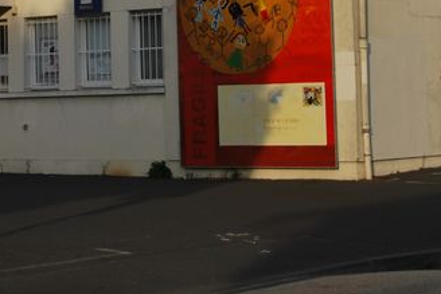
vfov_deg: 10.6
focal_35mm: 128
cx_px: 121
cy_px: -26
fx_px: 1571
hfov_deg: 15.9
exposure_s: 1/320
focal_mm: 35
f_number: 9
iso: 100
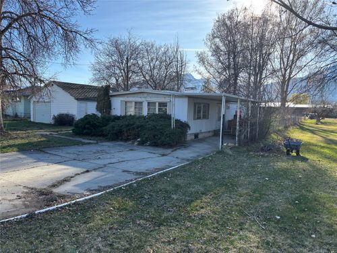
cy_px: 126
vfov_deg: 53.1
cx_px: 168
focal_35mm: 26
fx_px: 253
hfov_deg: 67.3
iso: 50
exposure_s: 1/1295
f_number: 1.6
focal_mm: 5.96
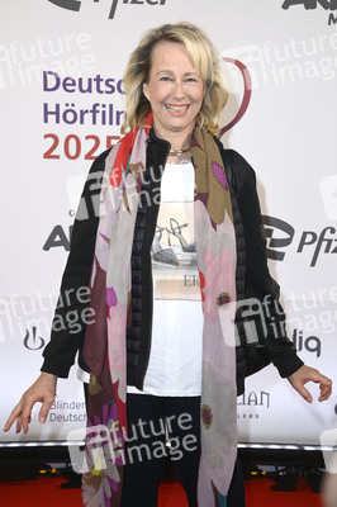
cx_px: 168
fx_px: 731
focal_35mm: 52
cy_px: 254
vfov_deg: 38.2
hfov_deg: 25.9
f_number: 5.6
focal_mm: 52
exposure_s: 1/250
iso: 800
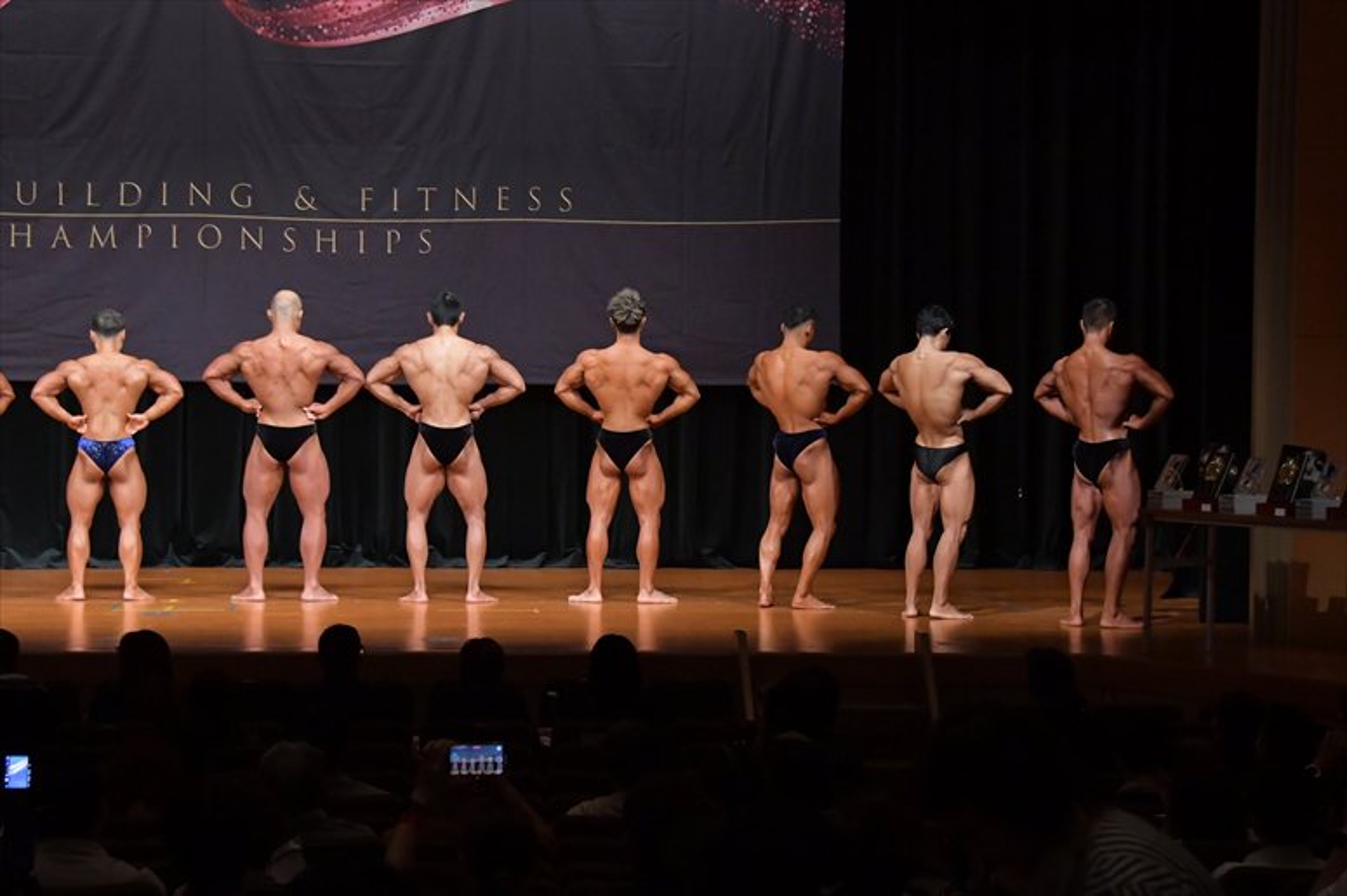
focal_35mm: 108
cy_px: 448
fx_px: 4039
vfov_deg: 12.7
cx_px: 674
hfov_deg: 18.9
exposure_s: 1/400
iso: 5000
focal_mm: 72
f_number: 5.6
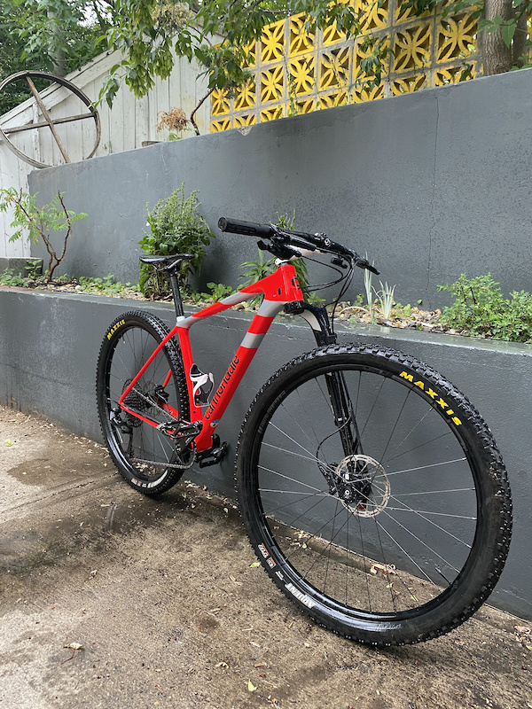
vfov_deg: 67.3
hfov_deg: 53.1
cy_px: 354
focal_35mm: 26
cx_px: 266
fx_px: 533
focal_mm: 4.25
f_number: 1.8
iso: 125
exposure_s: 1/86
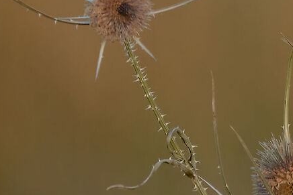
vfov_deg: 0.4
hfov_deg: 0.6
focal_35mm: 3303
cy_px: -200
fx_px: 26890
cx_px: 702
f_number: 6.3
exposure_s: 1/500
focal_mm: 600
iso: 1250
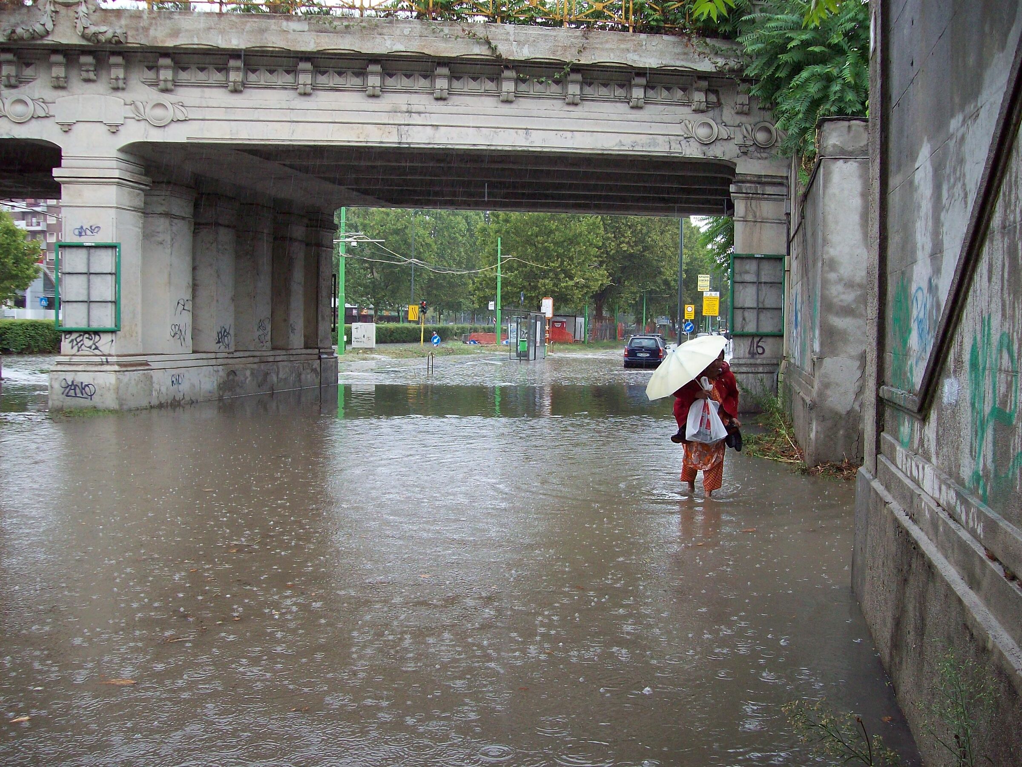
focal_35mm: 36
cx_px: 511
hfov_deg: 51.4
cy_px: 384
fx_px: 1063
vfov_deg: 39.7
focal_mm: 6
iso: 80
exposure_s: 1/111
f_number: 2.7
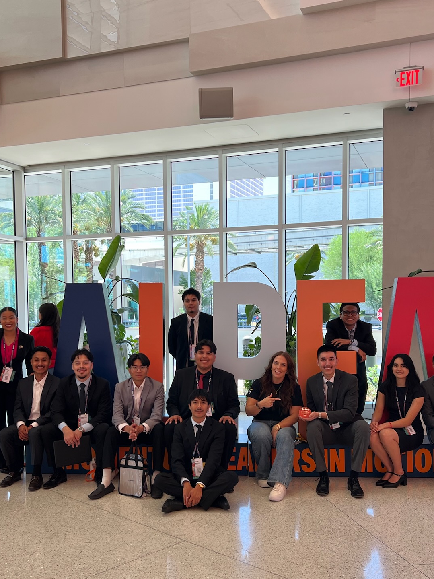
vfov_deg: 50.0
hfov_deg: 38.7
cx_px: 220
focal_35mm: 37
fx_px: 619
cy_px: 325
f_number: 1.5
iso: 50
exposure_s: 1/120
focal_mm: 5.7
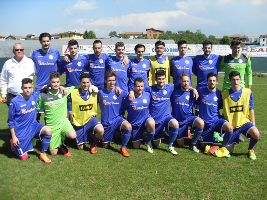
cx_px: 134
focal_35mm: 34
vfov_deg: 41.8
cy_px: 100
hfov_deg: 54.0
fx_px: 262
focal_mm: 6.3
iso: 80
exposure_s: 1/250
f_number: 7
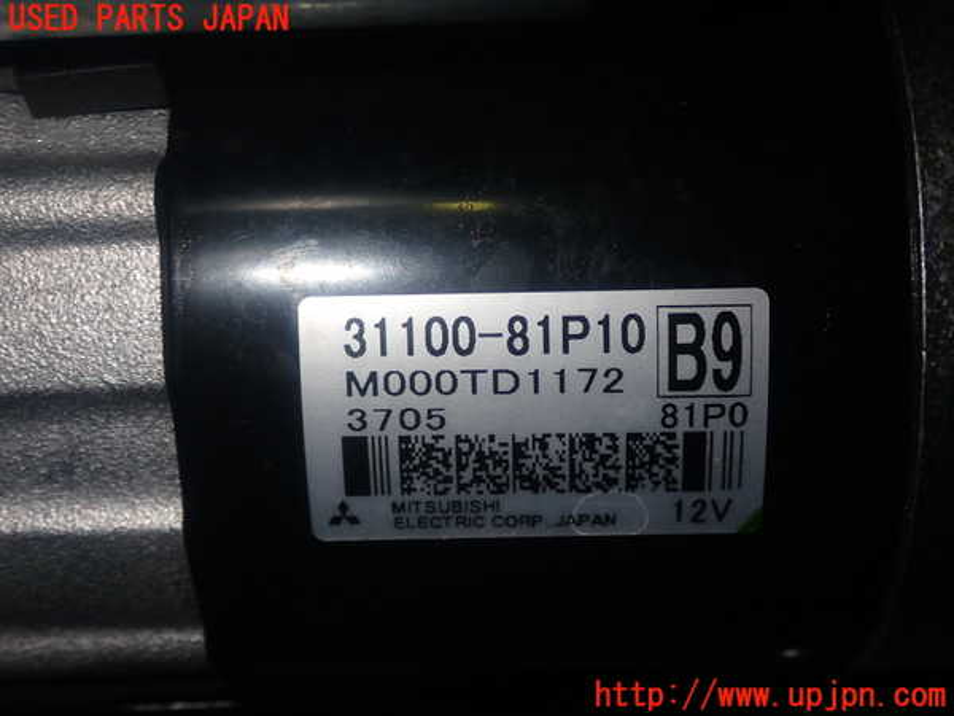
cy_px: 358
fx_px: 1378
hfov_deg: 38.2
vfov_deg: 29.1
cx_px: 477
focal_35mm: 50
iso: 200
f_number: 9
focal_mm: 9.01
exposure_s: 1/50
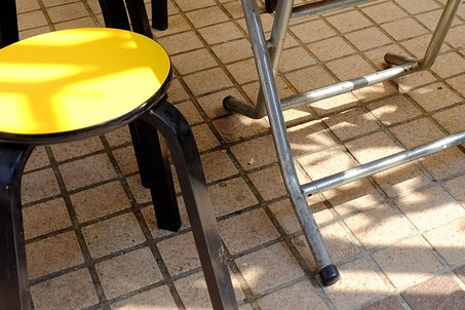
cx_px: 437
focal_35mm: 61
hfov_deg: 31.0
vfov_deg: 21.6
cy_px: 8
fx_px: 788
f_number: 3.6
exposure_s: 1/400
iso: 200
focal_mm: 18.2
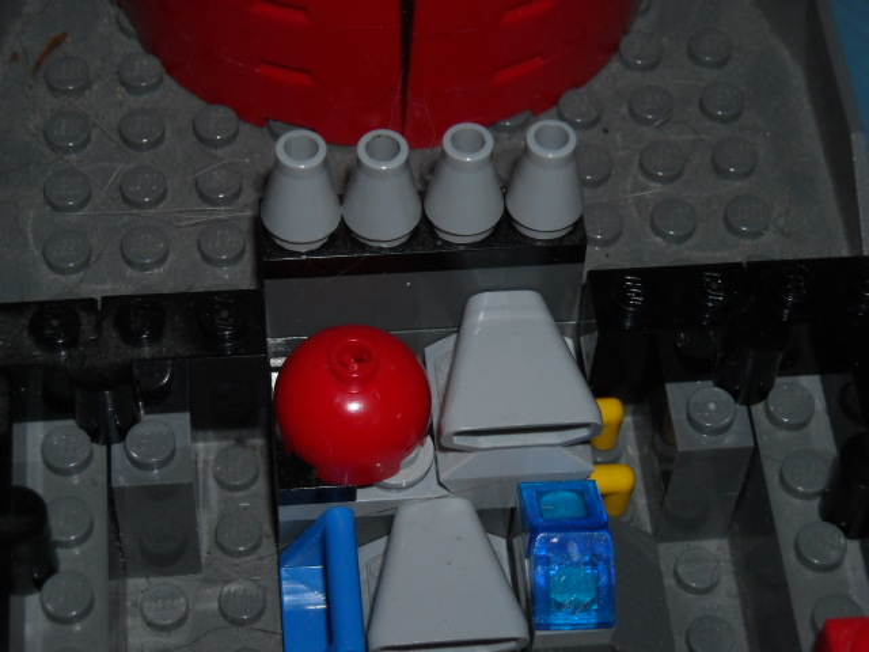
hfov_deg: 20.9
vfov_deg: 15.7
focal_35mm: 94
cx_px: 434
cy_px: 326
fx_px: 2360
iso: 200
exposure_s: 1/125
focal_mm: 15.32
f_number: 8.7
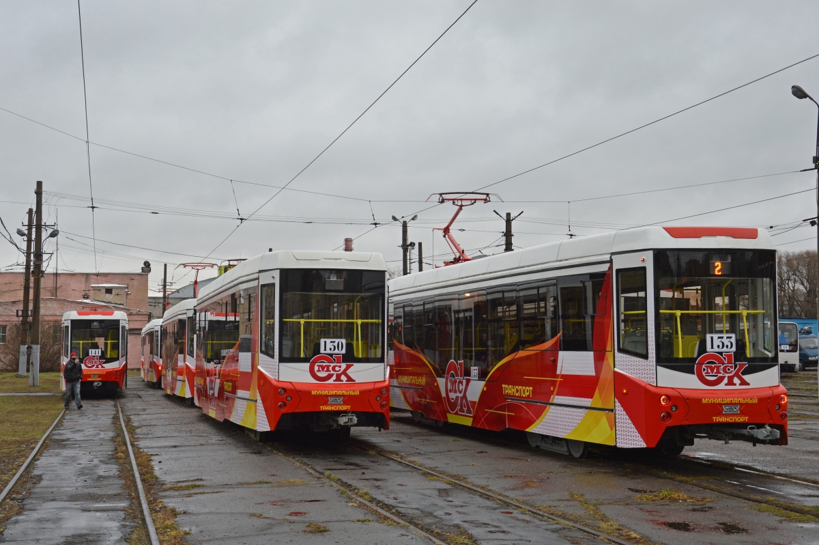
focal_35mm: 52
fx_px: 1193
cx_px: 410
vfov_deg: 25.7
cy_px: 272
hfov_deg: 37.9
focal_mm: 35
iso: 200
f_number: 5.6
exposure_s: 1/100
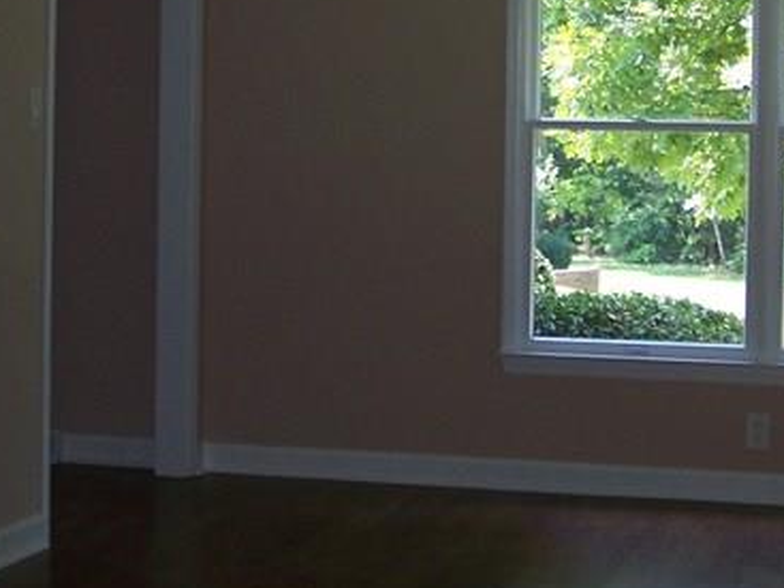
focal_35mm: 106
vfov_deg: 13.9
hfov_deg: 18.5
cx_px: 350
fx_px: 2400
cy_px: 139
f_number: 2.8
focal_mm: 6.3
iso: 80
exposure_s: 1/60
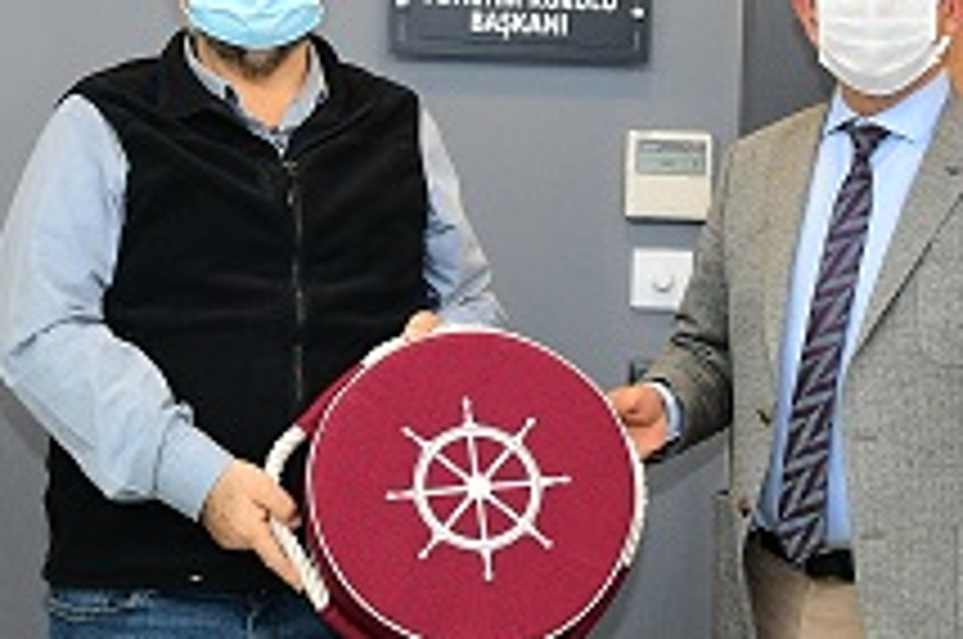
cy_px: 202
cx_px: 626
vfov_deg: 11.1
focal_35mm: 123
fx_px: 3285
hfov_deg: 16.6
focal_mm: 24
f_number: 4.5
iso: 1250
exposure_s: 1/125
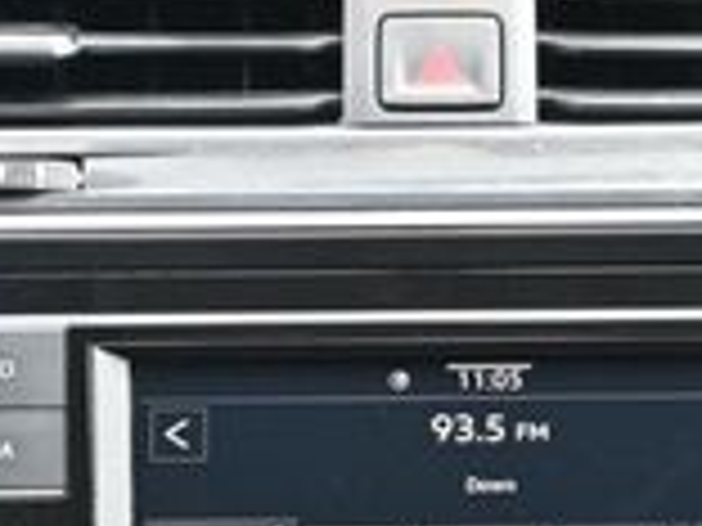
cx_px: 423
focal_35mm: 237
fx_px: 4806
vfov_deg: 6.2
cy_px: 787
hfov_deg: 8.4
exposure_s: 1/125
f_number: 5.6
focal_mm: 40
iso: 1000
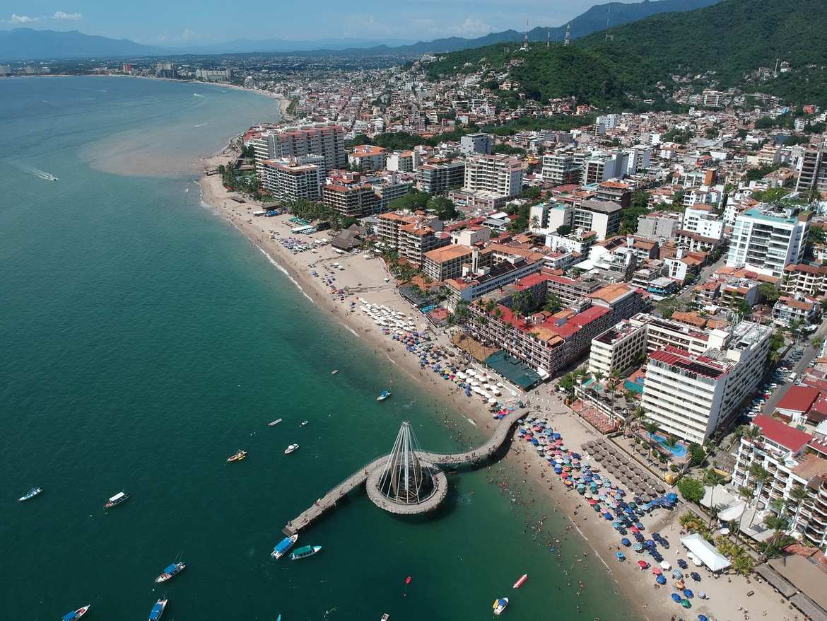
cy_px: 310
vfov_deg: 54.9
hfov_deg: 69.4
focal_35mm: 25
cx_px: 414
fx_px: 597
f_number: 2.6
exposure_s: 1/1600
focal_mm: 4.49
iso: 101
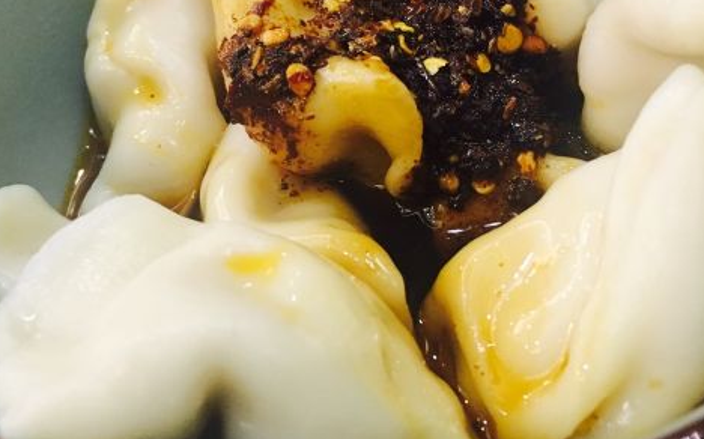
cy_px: 166
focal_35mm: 46
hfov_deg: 43.5
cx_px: 350
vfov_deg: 27.9
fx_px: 882
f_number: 2.2
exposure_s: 1/25
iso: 200
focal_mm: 4.15
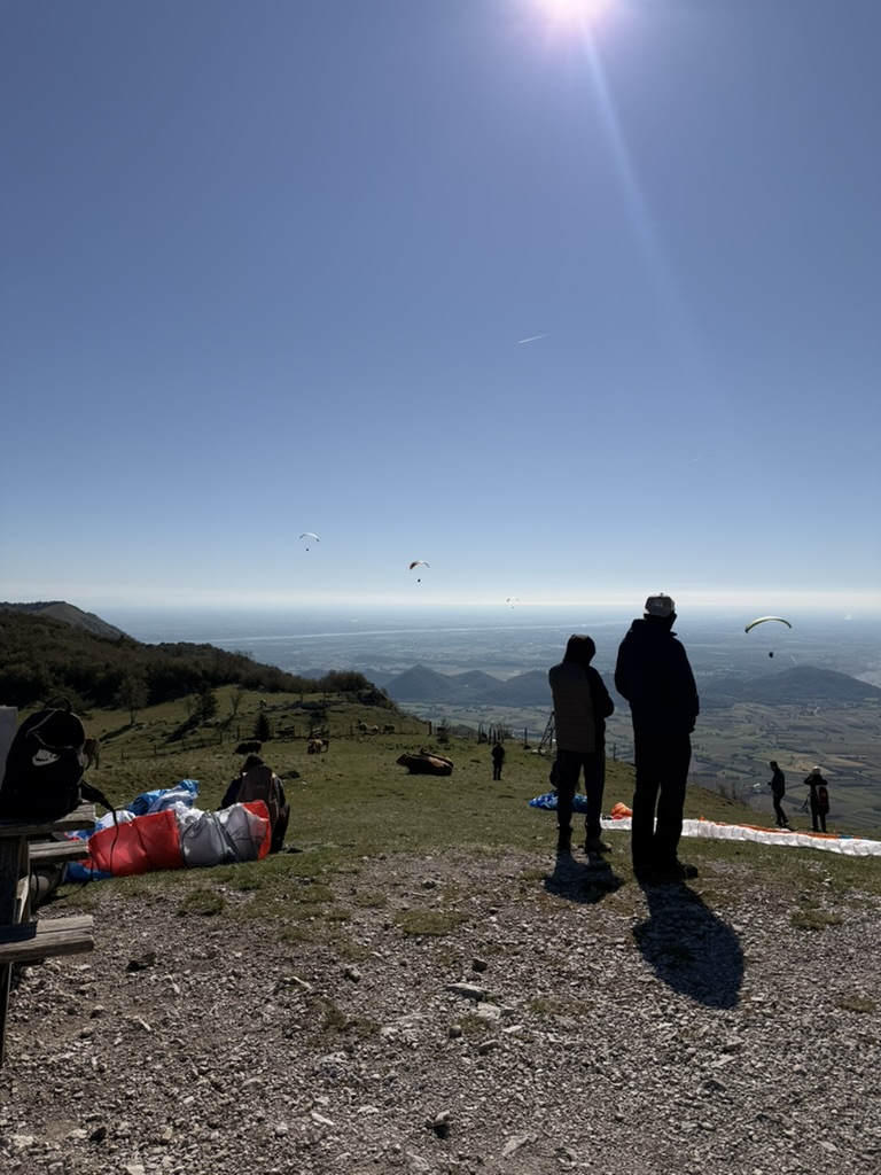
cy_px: 588
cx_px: 440
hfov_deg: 56.8
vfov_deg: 71.6
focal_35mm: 24
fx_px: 814
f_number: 1.78
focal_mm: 6.76
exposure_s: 1/11905
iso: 80
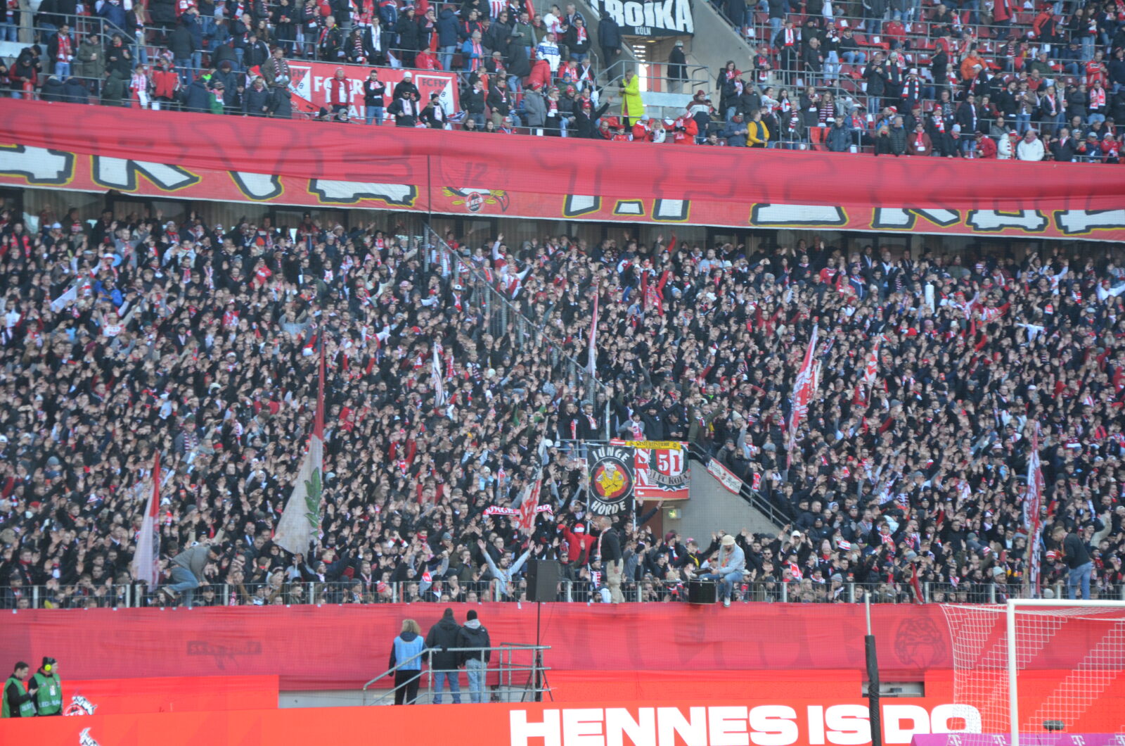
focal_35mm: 128
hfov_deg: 16.1
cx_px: 562
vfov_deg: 10.7
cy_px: 373
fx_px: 3976
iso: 800
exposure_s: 1/200
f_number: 5.6
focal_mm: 85
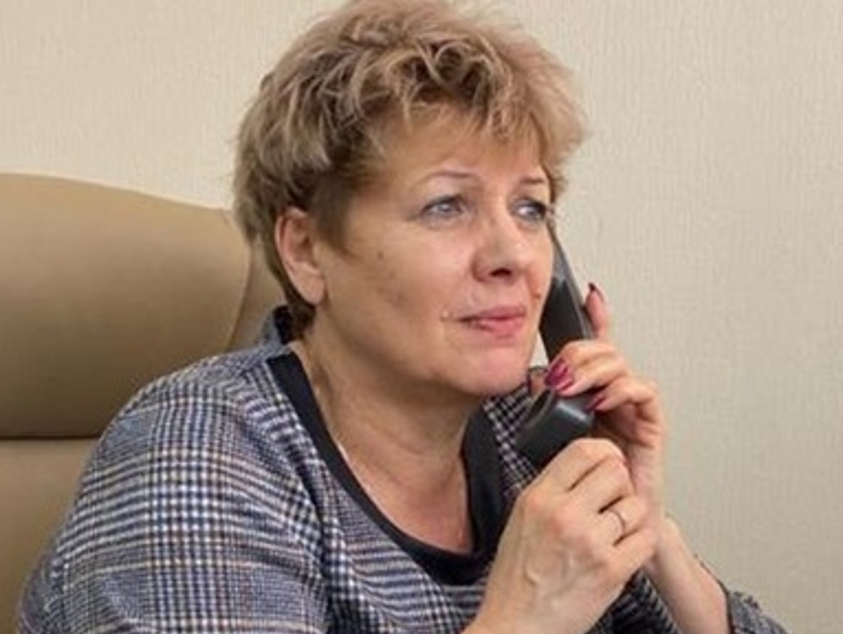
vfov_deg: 56.9
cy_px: 313
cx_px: 427
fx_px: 585
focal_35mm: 24
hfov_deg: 71.5
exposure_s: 1/100
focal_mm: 5.4
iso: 50
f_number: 1.8
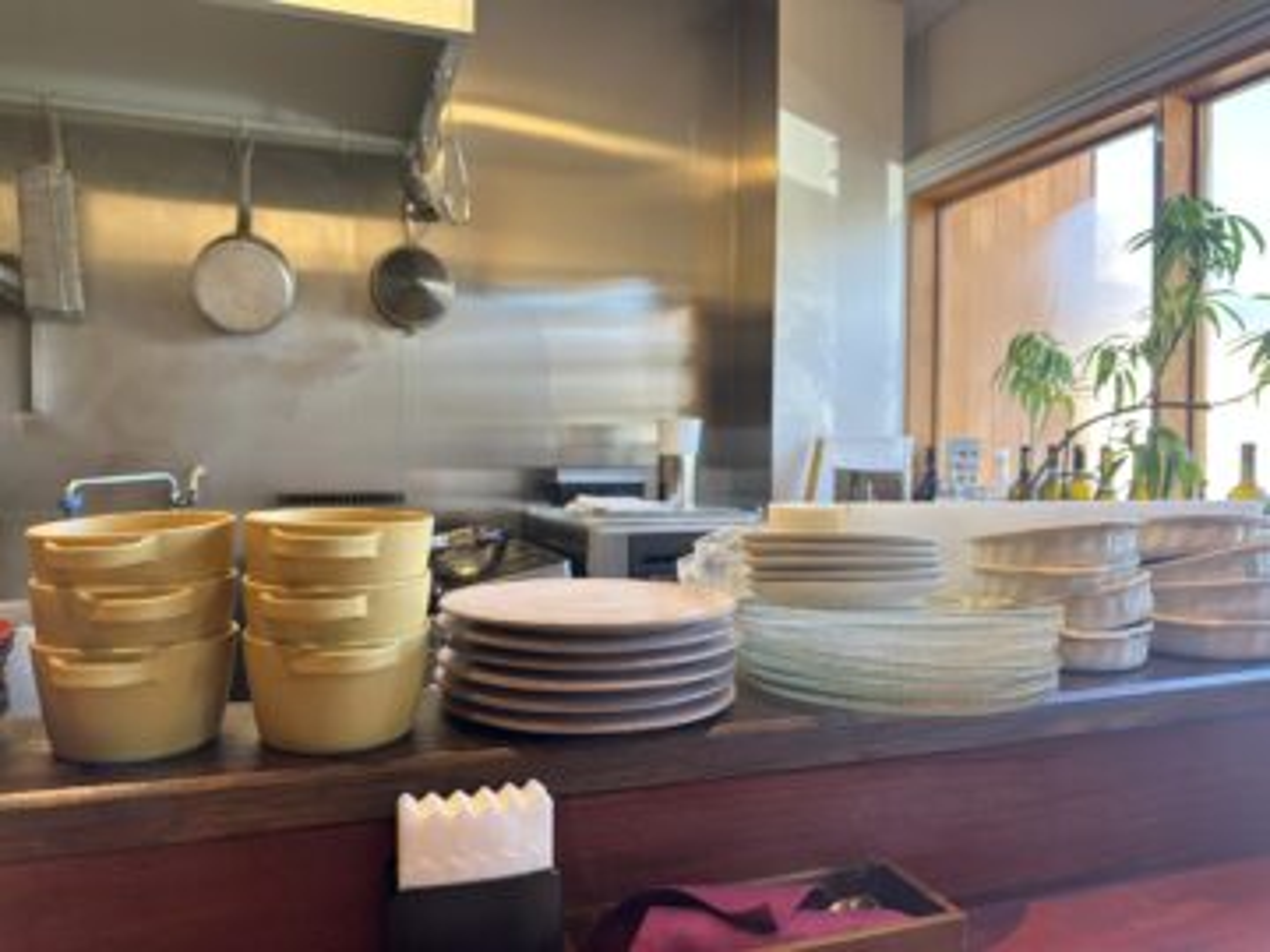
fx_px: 881
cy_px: 476
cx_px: 635
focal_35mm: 24
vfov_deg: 56.8
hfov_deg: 71.6
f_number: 1.78
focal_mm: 6.86
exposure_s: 1/120
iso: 125
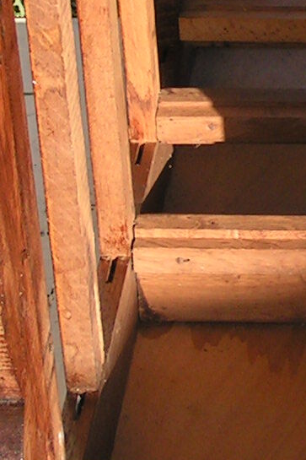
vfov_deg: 11.6
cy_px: 102
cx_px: 330
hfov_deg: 7.7
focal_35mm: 176
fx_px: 2245
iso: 50
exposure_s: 1/125
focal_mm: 6.9
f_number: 4.5
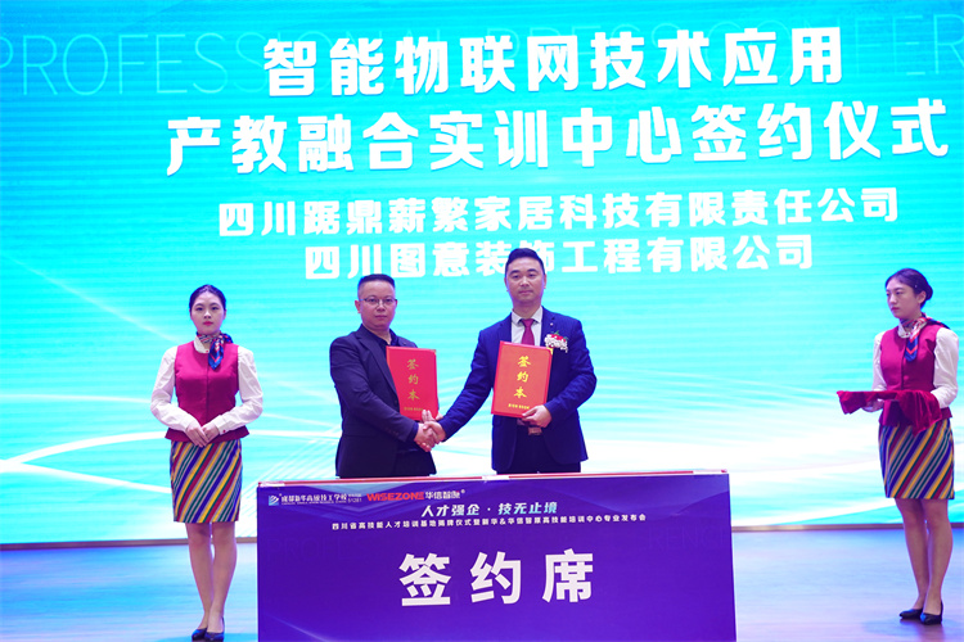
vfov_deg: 29.2
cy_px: 321
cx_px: 482
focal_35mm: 46
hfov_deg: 42.7
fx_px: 1232
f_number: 3.5
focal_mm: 46
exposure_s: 1/125
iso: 1000
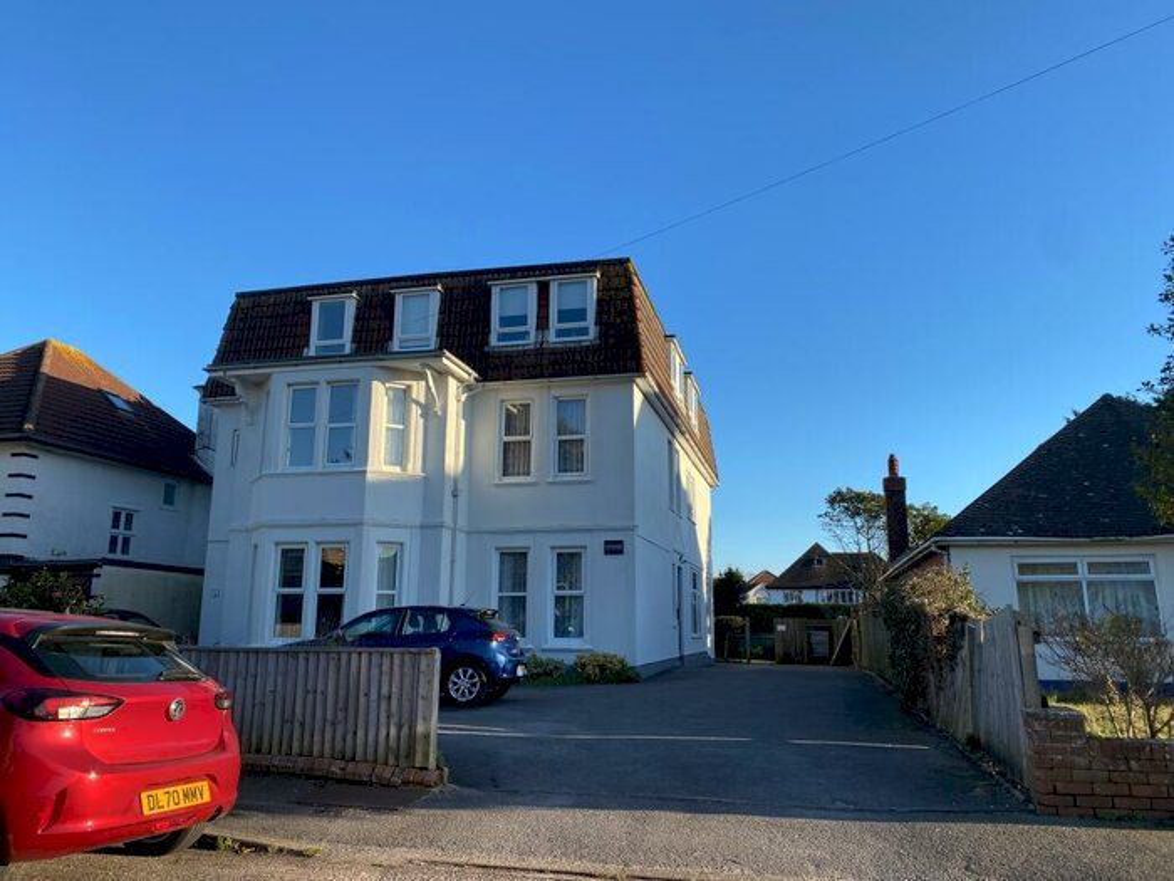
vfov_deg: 53.1
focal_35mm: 26
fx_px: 882
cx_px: 587
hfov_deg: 67.3
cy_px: 440
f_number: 1.8
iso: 32
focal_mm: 4.25
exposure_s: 1/1206
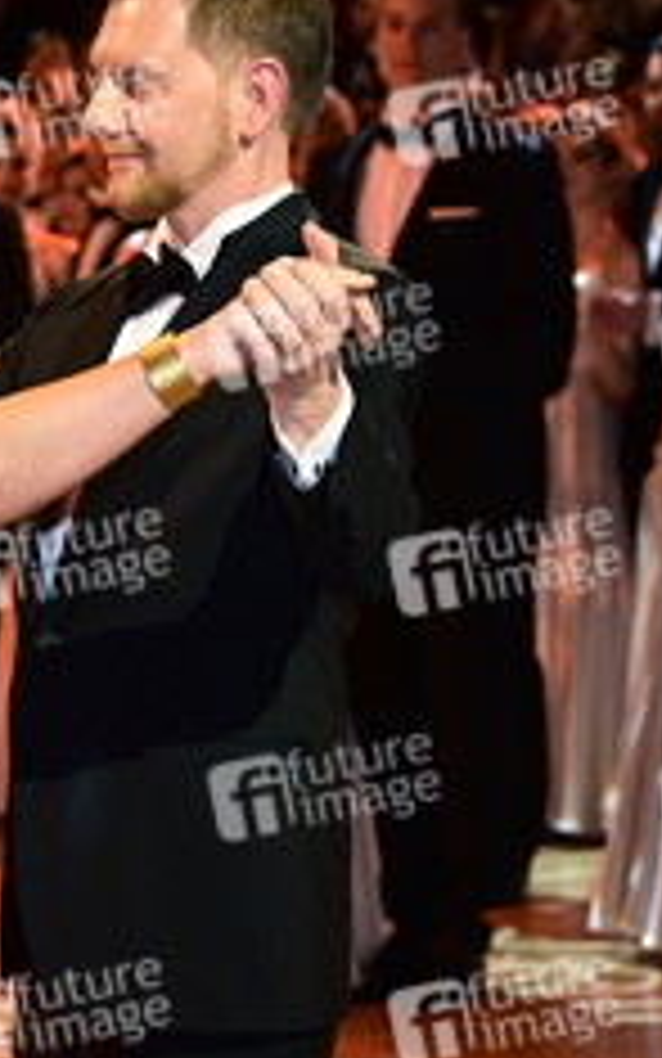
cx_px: -65
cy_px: 450
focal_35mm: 137
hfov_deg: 9.5
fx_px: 3952
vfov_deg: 15.2
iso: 3200
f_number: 4.5
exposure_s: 1/200
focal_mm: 70
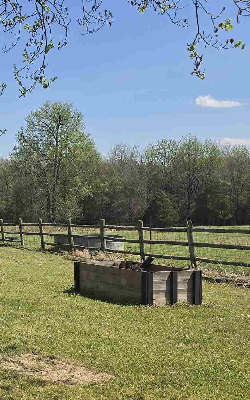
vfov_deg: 36.2
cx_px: -144
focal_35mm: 56
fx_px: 610
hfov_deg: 19.6
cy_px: 237
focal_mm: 6.3
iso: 12
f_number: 1.7
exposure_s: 1/914
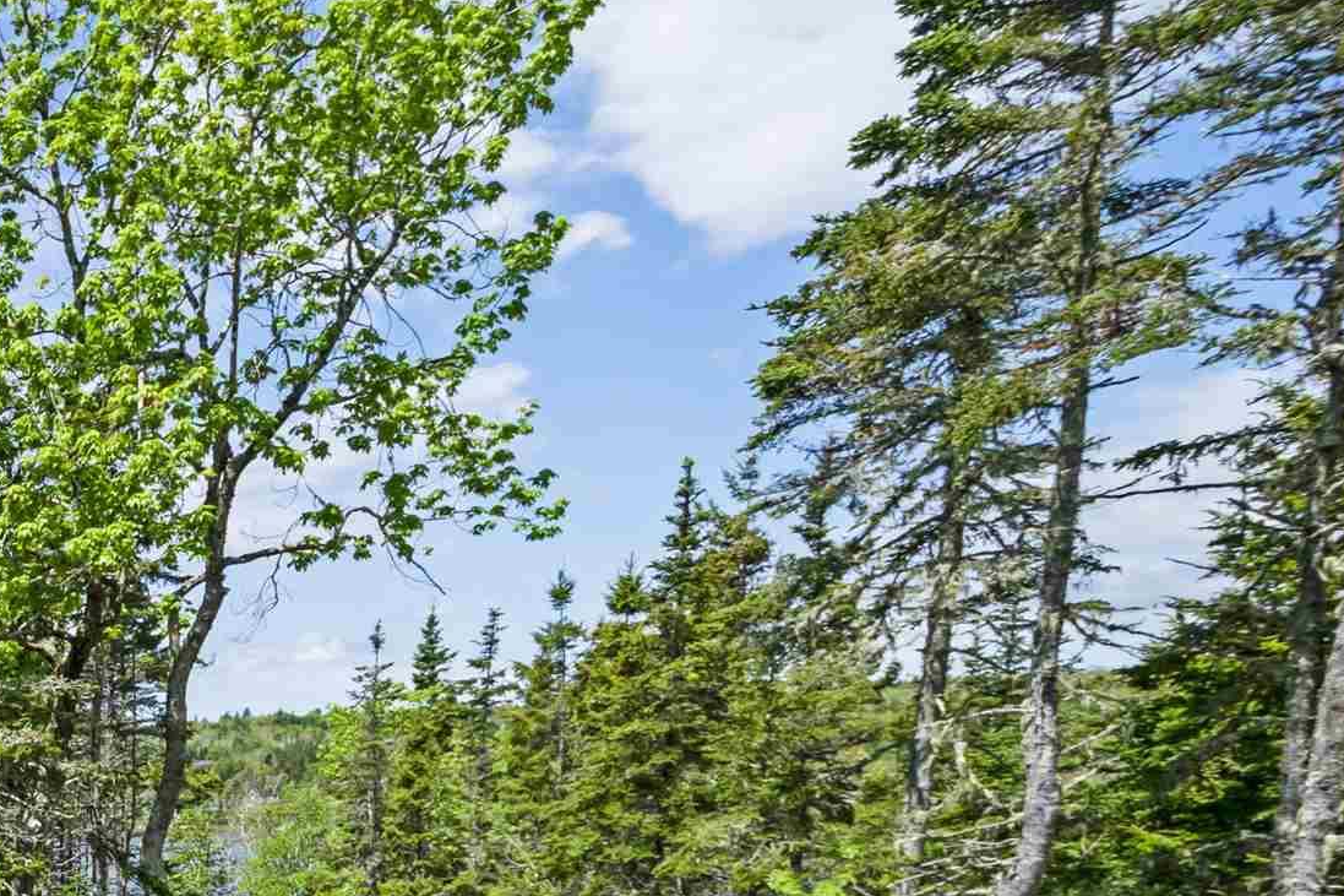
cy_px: 1113
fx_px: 1568
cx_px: -272
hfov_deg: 36.0
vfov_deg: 27.5
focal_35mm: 42
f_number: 6.3
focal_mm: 10
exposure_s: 1/500
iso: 125
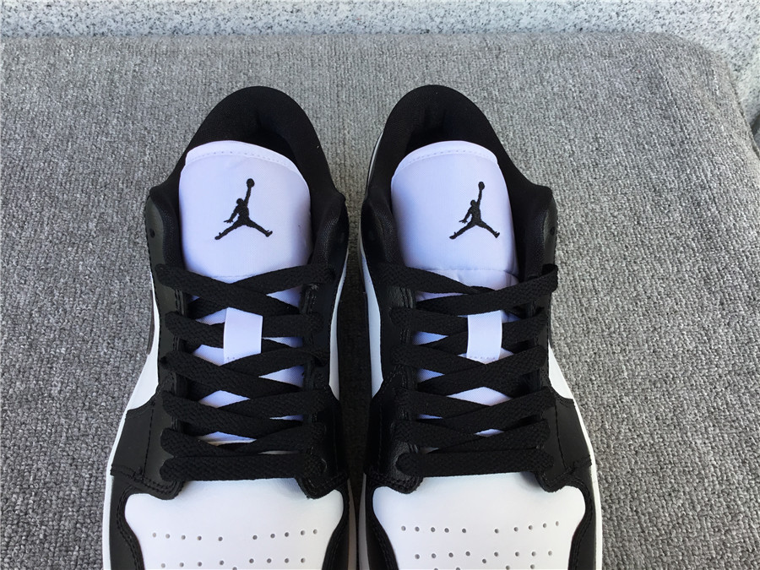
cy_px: 285
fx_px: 681
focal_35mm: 31
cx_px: 380
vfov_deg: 45.4
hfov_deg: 58.4
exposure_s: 1/116
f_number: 2.4
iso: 25
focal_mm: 3.3
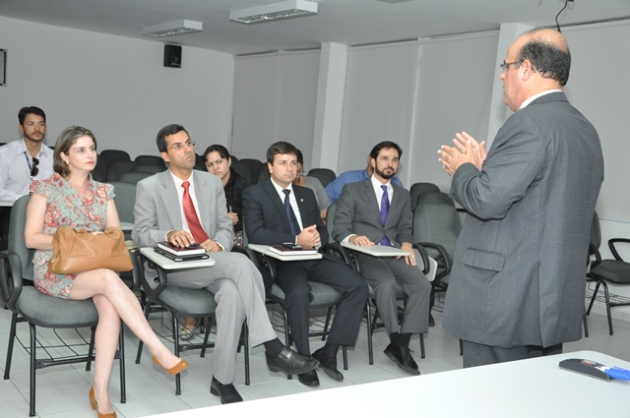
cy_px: 209
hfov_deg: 43.7
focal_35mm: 45
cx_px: 315
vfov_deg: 29.8
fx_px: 786
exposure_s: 1/60
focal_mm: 30
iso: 800
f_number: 5.6
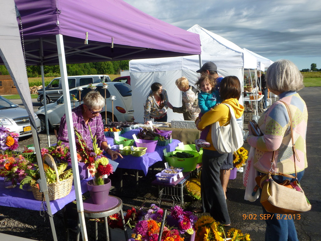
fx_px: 297
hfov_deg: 56.8
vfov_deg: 44.2
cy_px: 120
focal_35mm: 32
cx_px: 160
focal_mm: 5.7
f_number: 3.5
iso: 100
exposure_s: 1/800
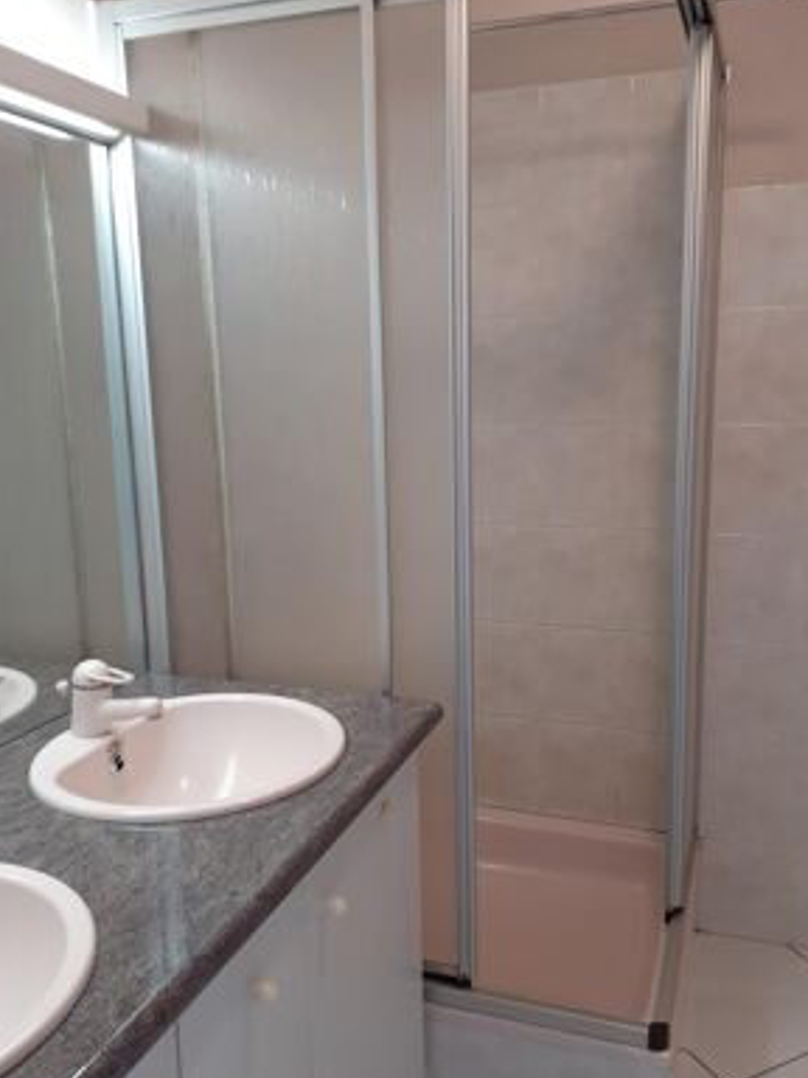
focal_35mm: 30
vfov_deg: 60.0
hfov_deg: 46.8
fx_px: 934
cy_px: 543
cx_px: 426
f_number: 1.9
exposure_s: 1/50
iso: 100
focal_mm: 3.6
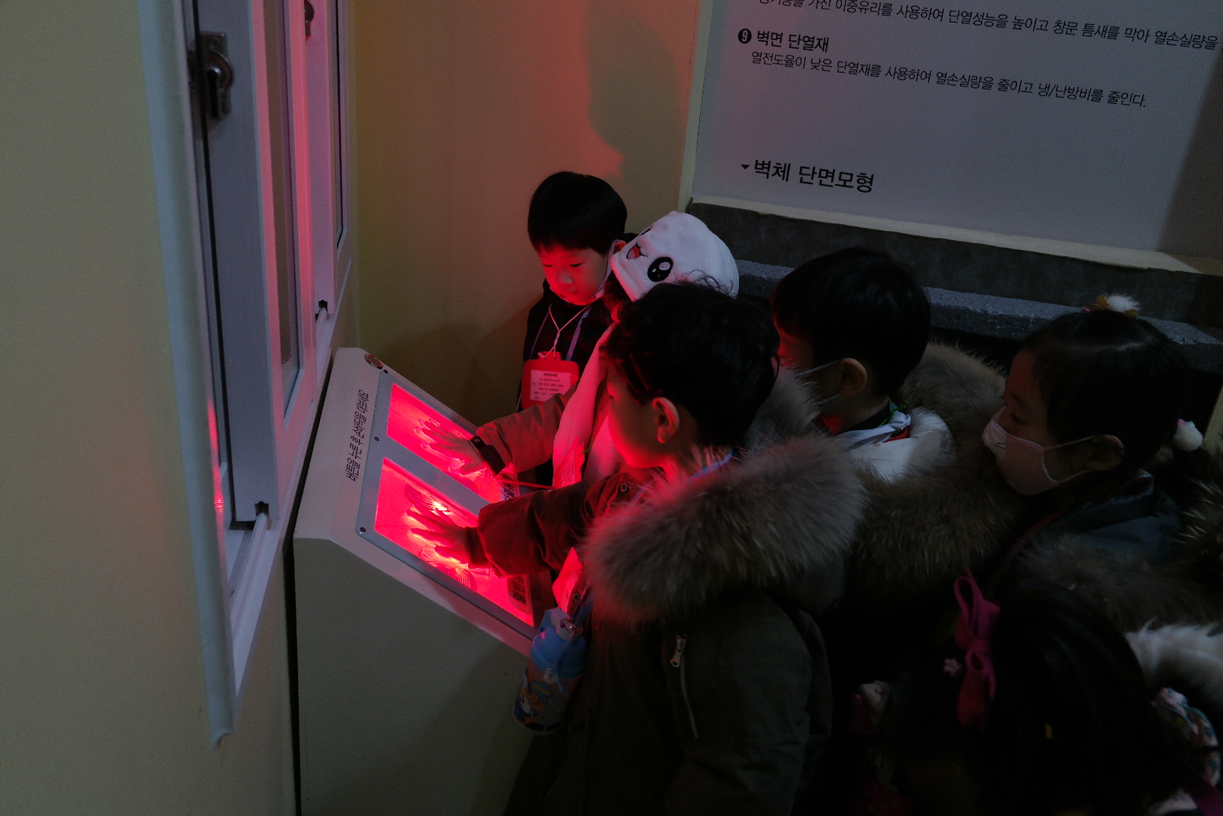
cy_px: 408
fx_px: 1019
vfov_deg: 43.6
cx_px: 612
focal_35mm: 30
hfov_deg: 61.9
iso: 400
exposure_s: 1/40
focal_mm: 20
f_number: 3.5
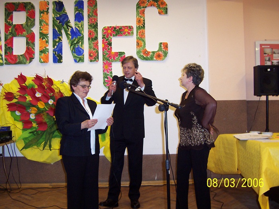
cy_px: 104
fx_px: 282
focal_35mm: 35
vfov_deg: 40.7
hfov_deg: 52.6
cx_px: 140
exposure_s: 1/30
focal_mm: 5.6
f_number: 2.8
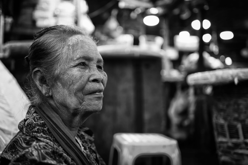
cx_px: 124
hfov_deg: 54.4
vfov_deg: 37.9
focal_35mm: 35
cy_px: 82
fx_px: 241
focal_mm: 35
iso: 500
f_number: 1.8
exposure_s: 1/100
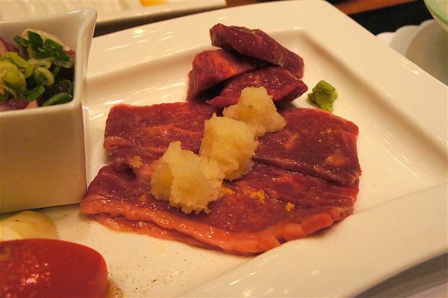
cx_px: 224
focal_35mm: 37
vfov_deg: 35.9
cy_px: 149
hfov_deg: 51.9
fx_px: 460
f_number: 7.1
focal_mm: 25
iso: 3200
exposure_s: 1/40
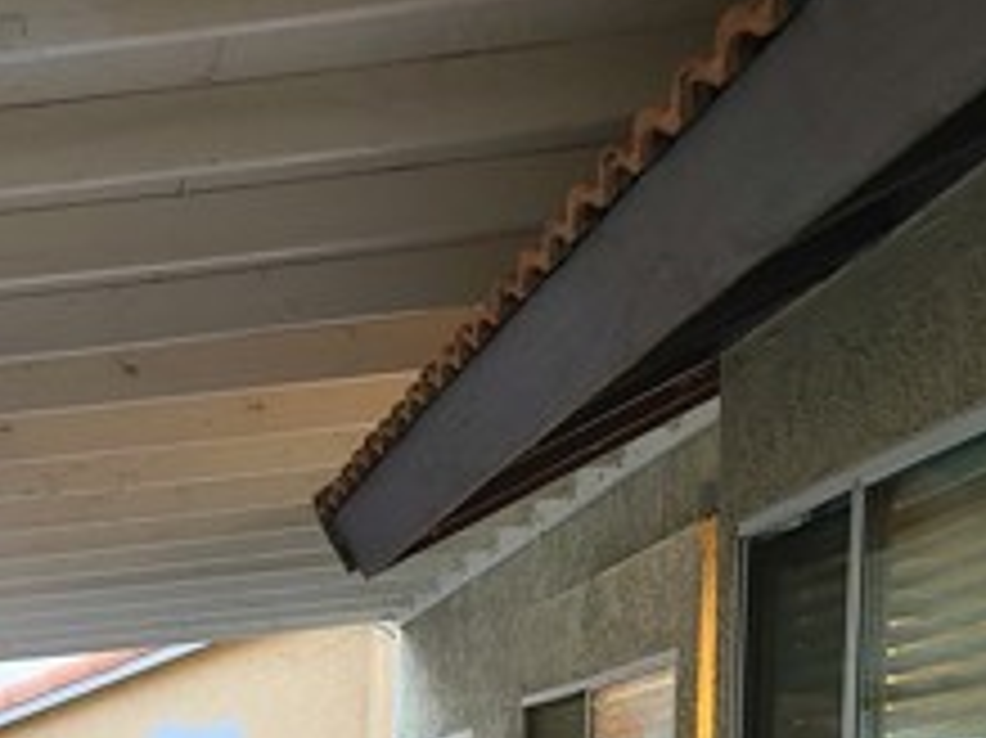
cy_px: 972
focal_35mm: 76
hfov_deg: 24.5
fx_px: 2164
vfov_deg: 18.0
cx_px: -5
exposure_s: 1/60
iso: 160
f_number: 1.8
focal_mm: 5.4
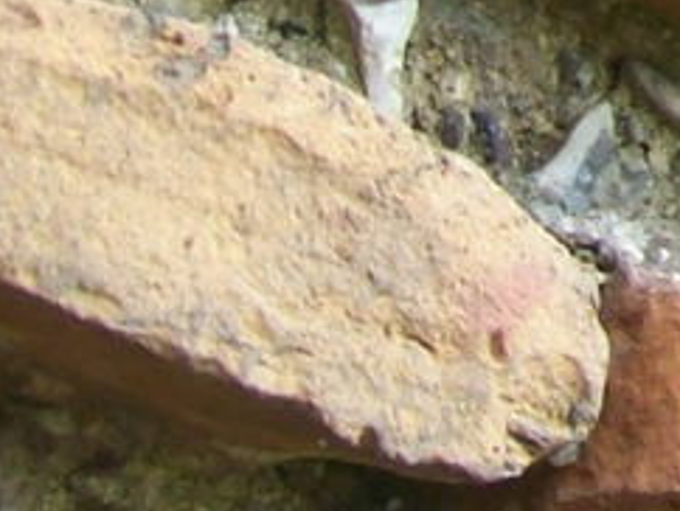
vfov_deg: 6.0
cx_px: 1520
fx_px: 4680
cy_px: -635
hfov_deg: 7.8
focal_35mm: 238
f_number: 2.7
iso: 80
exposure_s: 1/135
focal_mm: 6
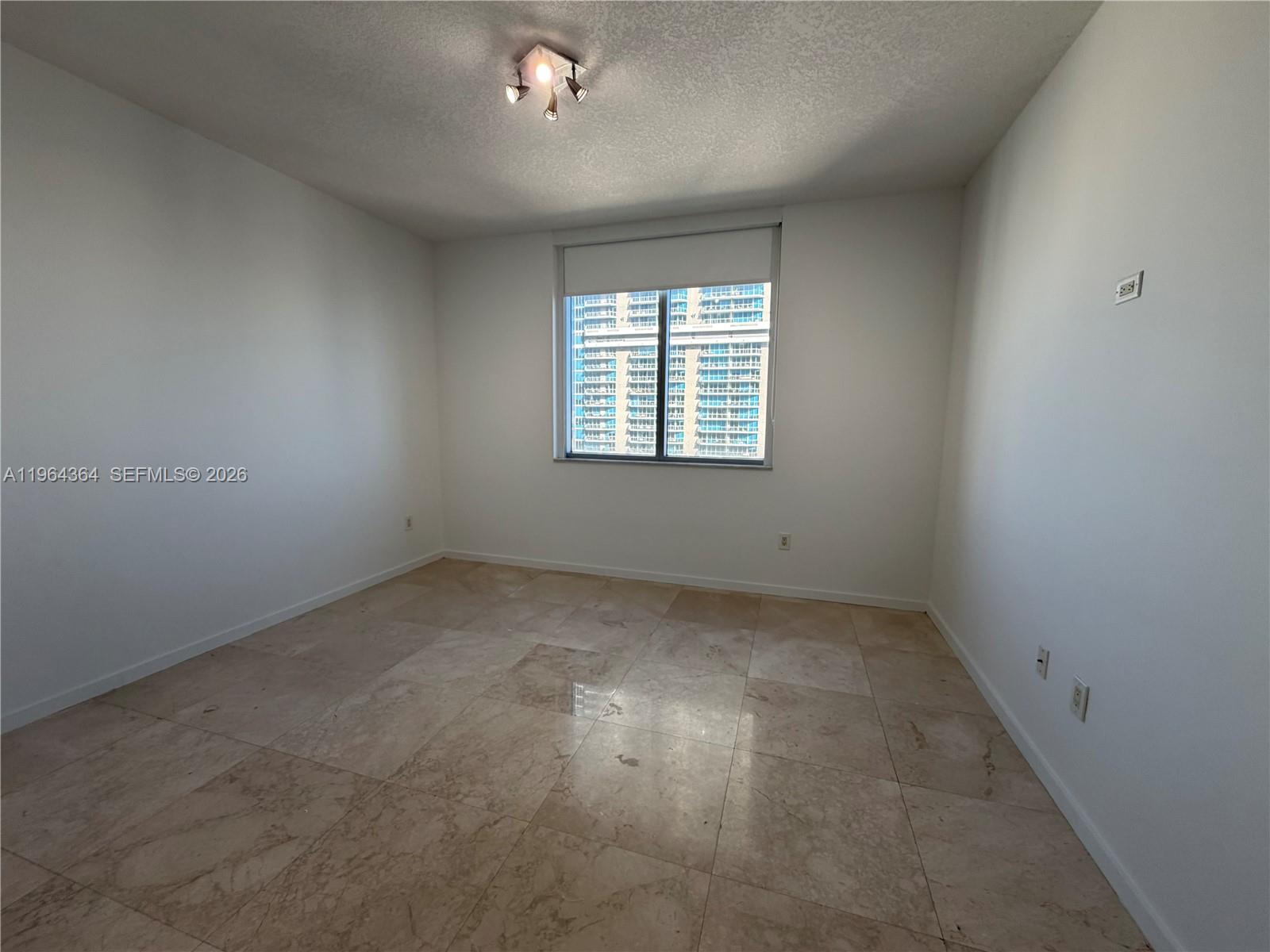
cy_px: 476
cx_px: 635
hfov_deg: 102.1
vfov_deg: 85.7
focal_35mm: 14
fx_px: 514
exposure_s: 1/120
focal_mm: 2.22
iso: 100
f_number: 2.2
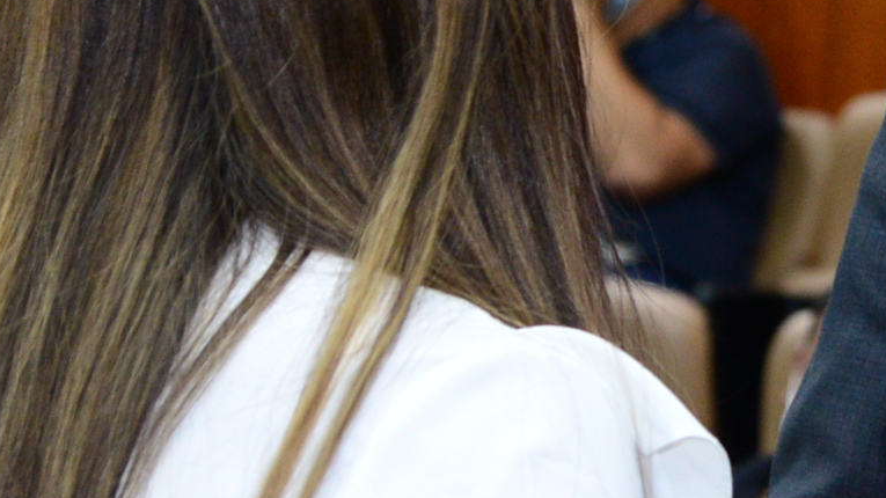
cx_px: 1268
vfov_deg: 4.5
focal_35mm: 268
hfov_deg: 7.9
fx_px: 6295
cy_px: 182
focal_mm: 65
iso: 2000
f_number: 4.5
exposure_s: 1/80
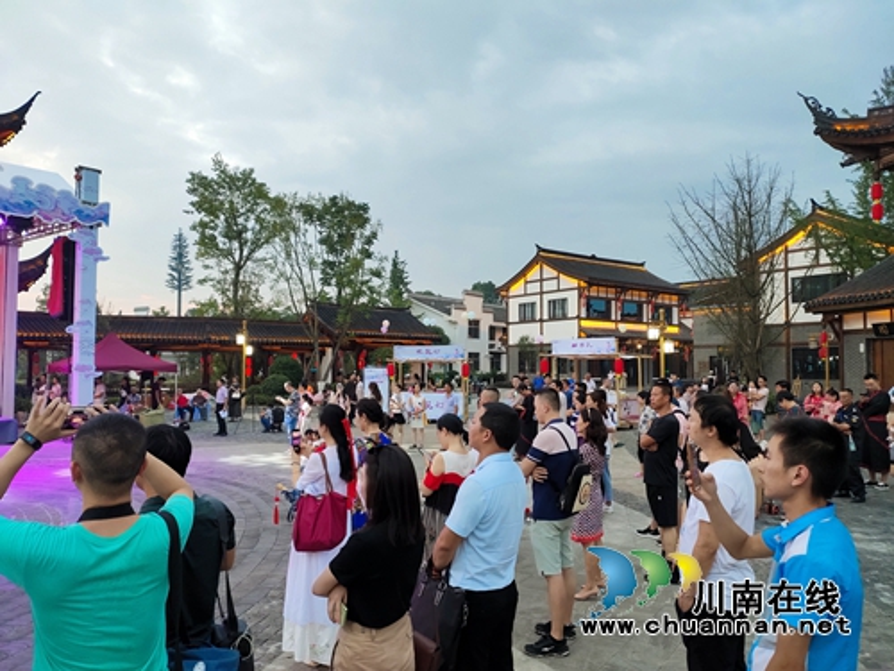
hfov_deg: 73.9
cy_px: 336
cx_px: 447
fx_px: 594
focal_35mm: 23
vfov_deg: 58.9
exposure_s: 1/100
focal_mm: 4.76
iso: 669
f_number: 1.79
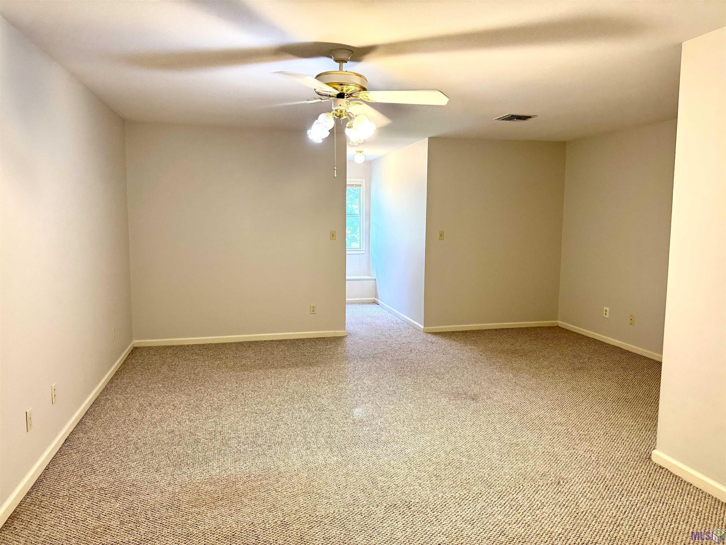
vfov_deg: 56.8
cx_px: 363
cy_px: 272
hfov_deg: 71.6
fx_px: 503
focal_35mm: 24
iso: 400
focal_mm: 6.76
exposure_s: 1/60
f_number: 1.78
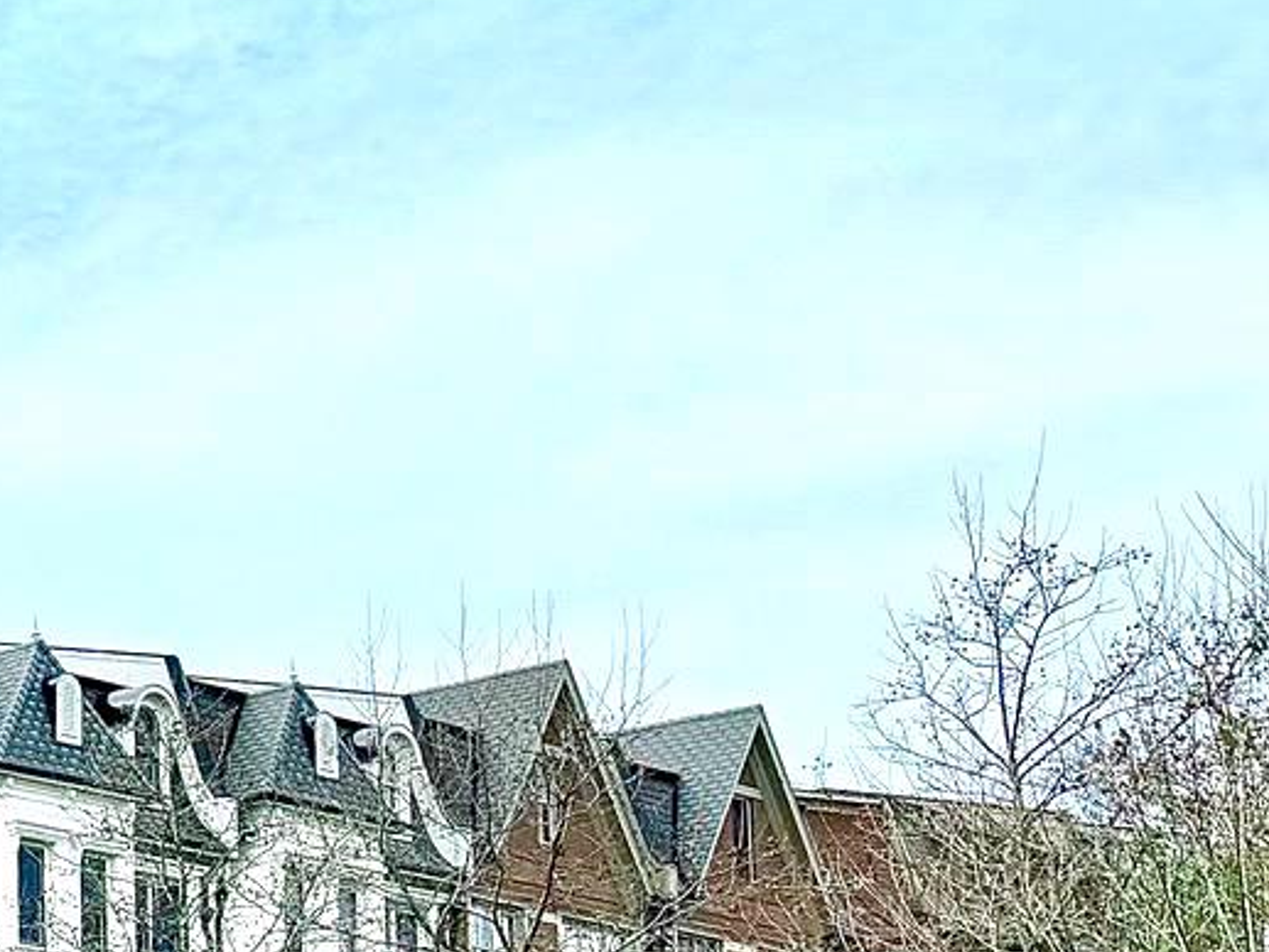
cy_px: 1178
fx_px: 3483
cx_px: -1156
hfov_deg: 16.5
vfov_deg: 15.0
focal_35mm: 95
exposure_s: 1/10417
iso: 80
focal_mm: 6.86
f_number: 1.78
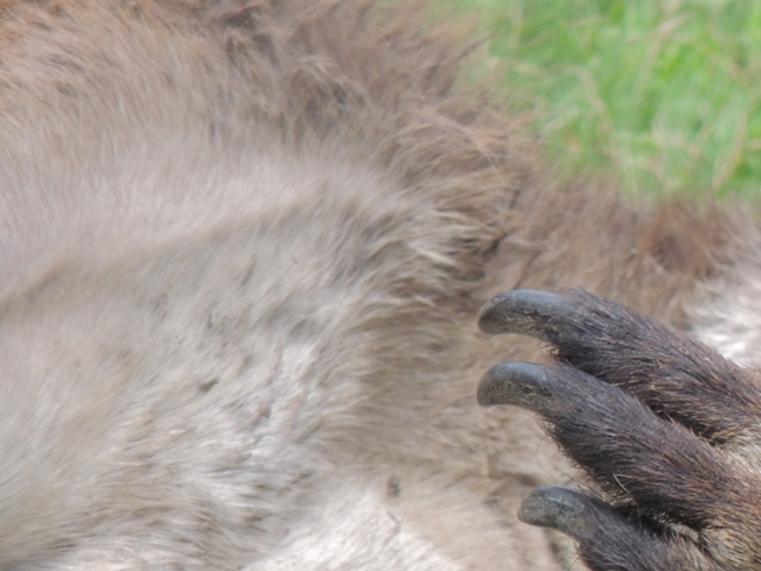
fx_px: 35153
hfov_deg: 1.2
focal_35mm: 1599
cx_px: 804
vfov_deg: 0.9
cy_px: 400
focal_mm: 124.8
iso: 400
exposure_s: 1/800
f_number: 5
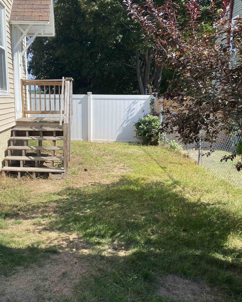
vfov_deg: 49.1
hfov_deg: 39.7
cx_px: 85
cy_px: 159
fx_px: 331
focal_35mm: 37
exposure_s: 1/2141
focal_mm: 4.25
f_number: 1.8
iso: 32
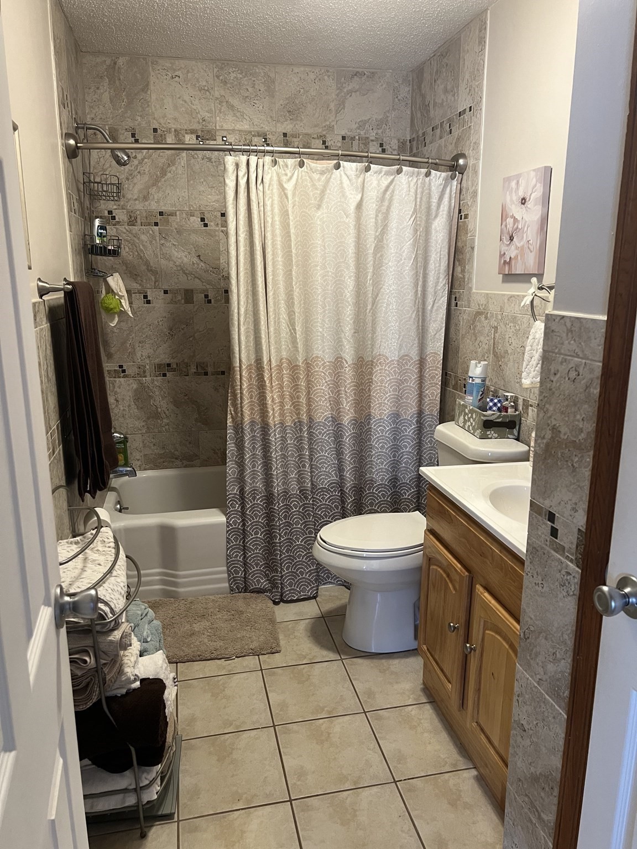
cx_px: 318
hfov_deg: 53.1
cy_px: 424
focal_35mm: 26
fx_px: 638
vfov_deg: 67.3
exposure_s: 1/60
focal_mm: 5.7
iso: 160
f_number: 1.5
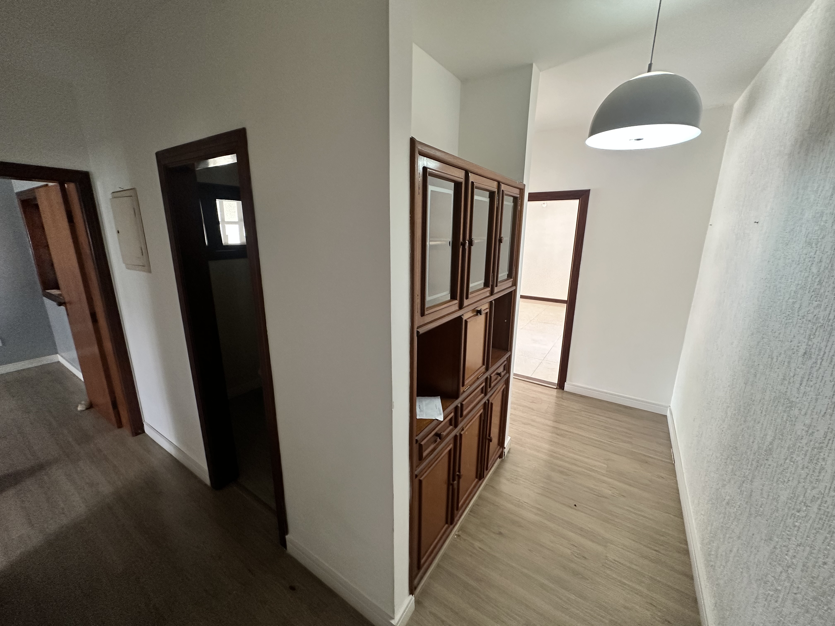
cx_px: 418
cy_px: 313
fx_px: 338
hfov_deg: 102.1
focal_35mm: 14
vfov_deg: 85.7
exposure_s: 1/99
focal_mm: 2.22
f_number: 2.2
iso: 250
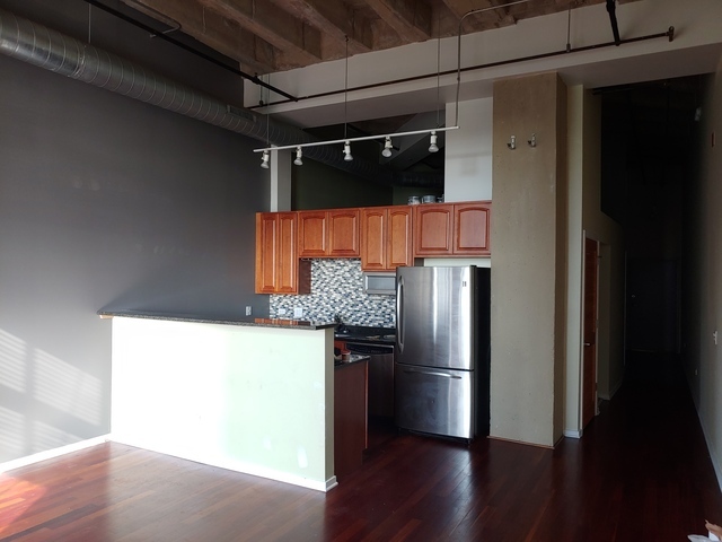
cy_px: 271
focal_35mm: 25
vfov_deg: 54.9
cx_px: 361
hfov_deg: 69.4
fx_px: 521
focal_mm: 4.23
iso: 50
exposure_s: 1/40
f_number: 1.5
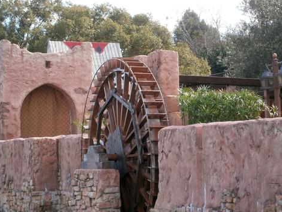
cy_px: 103
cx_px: 145
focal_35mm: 93
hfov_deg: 21.1
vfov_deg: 15.9
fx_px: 758
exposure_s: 1/160
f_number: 4.9
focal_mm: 15.4
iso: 80
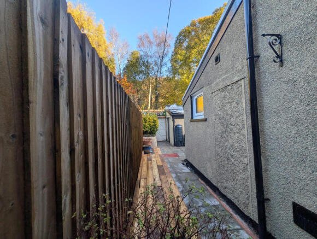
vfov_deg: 94.7
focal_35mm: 12
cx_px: 158
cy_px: 120
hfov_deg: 110.4
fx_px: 110
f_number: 1.7
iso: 53
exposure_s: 1/430
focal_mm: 2.02
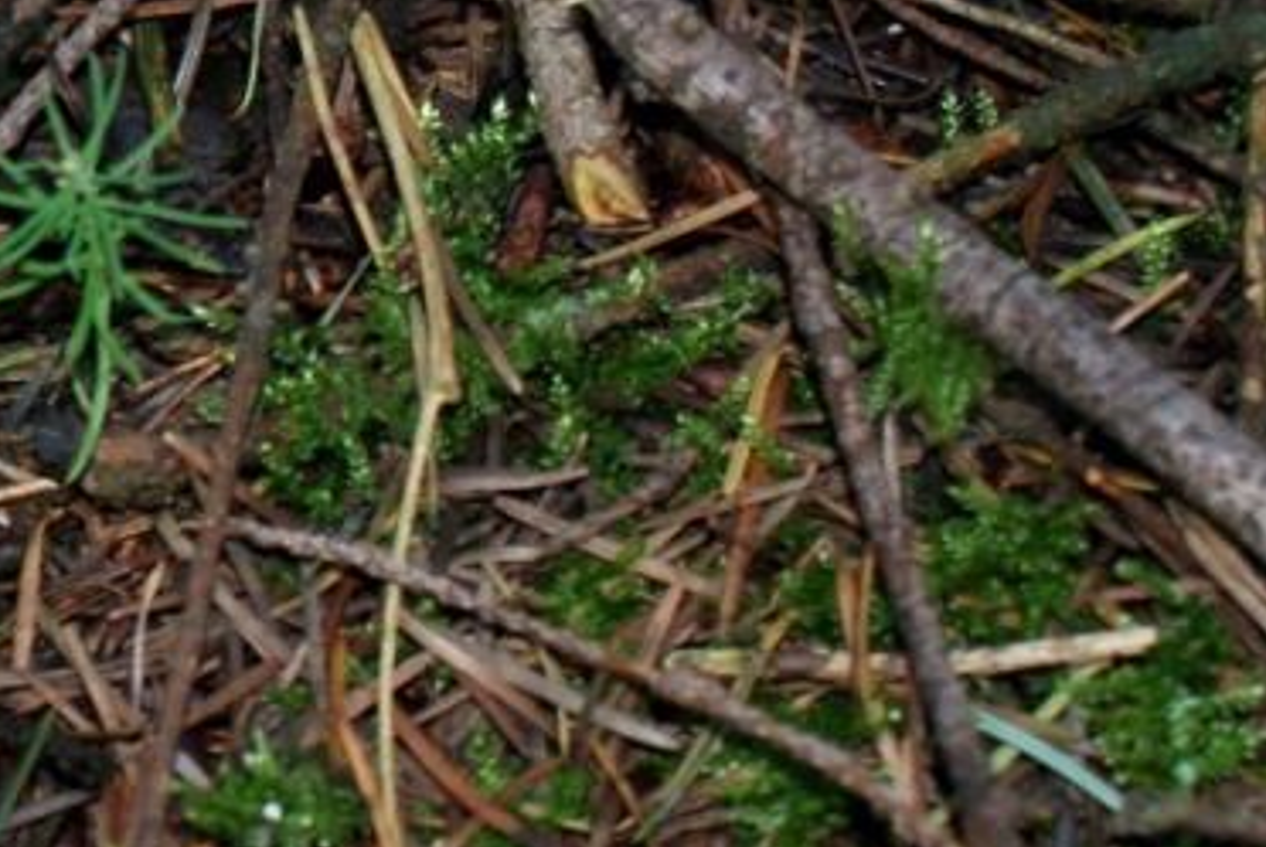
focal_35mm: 200
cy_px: -225
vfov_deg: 6.8
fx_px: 7042
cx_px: -706
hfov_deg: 9.9
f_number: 5.6
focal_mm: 40
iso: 400
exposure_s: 1/60
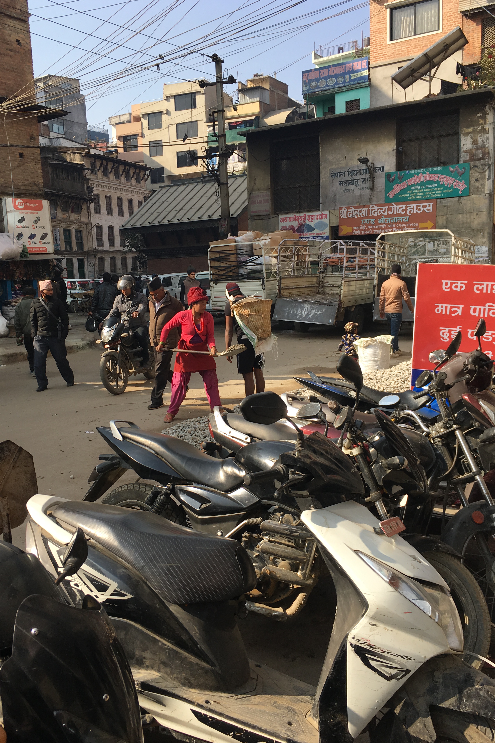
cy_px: 362
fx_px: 639
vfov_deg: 60.3
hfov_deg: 42.2
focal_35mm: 31
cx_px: 211
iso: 25
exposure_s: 1/732
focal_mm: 4.15
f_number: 2.2
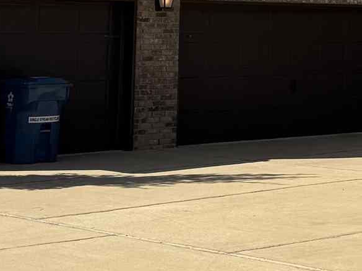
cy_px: -103
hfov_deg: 15.0
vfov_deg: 11.4
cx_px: 461
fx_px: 1318
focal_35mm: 126
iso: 80
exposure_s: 1/6711
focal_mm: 6.76
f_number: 1.78
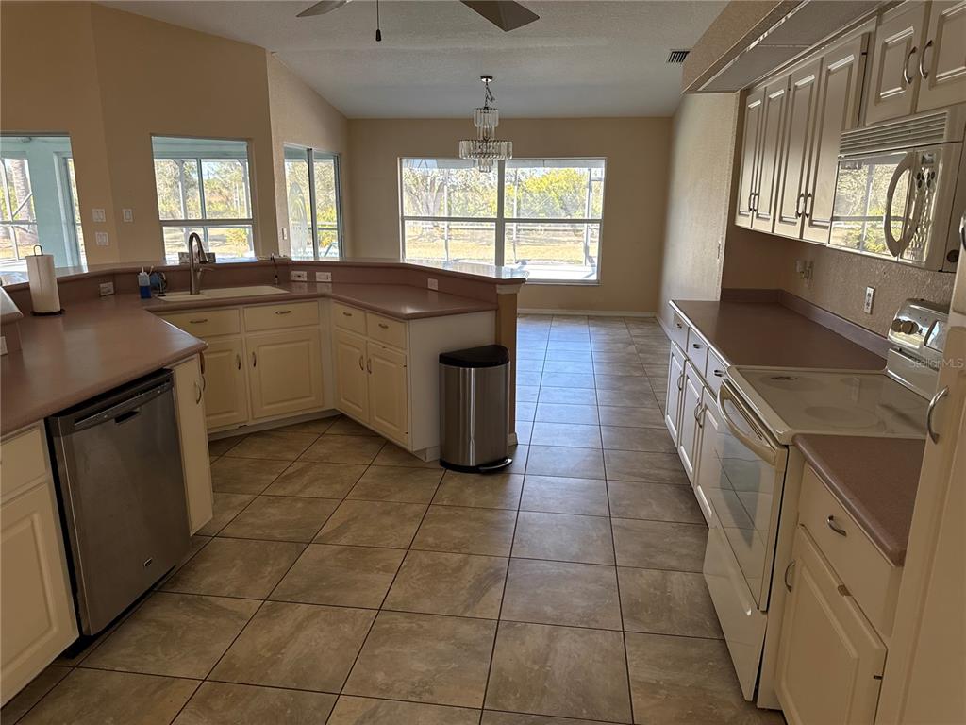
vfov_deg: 56.8
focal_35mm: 24
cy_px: 362
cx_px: 483
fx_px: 670
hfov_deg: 71.6
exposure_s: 1/198
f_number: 1.78
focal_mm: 6.76
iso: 200
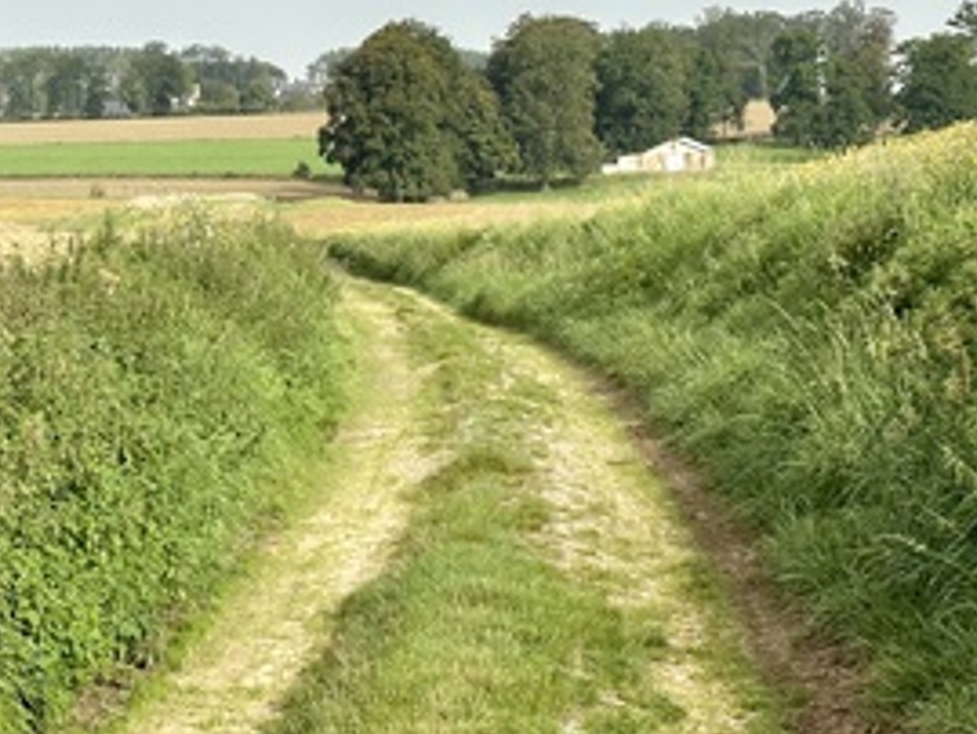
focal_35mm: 107
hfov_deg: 18.4
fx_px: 3021
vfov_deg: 13.8
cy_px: 342
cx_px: 454
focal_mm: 6.86
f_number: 1.78
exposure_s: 1/2890
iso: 64
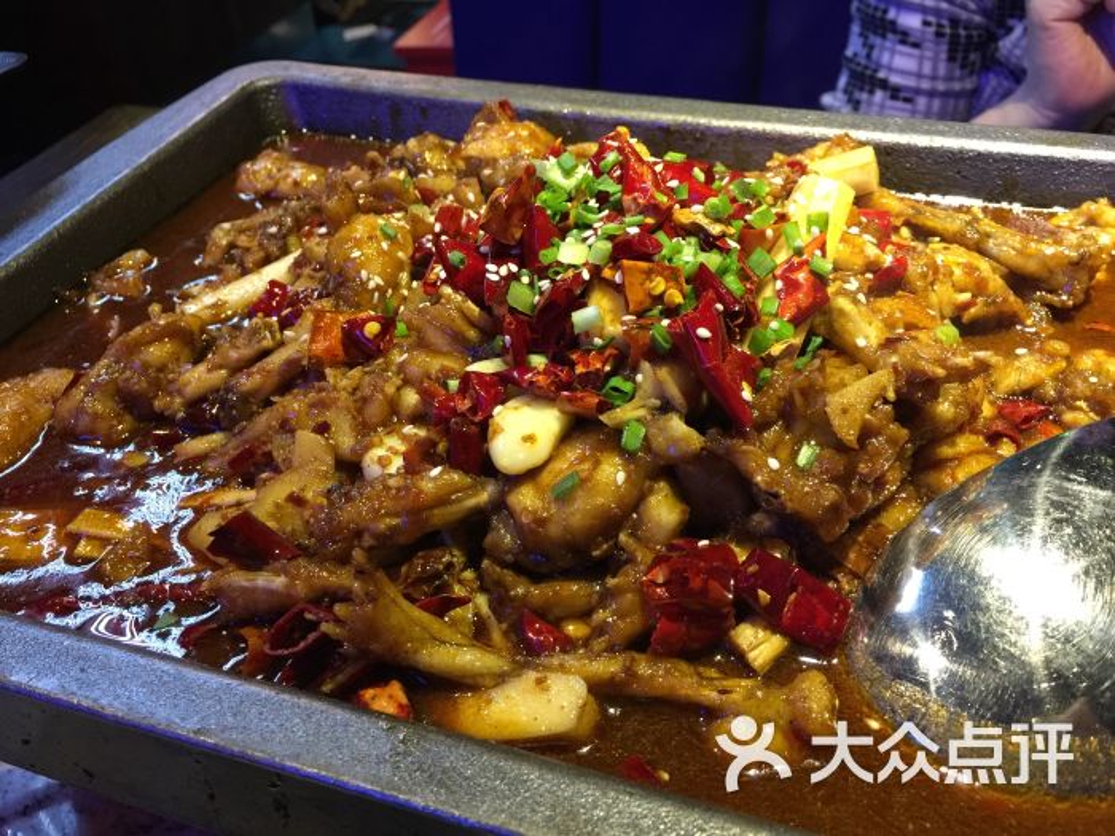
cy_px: 418
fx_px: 934
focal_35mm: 29
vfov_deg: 48.2
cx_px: 558
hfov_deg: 61.7
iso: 125
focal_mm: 4.15
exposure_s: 1/17
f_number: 2.2
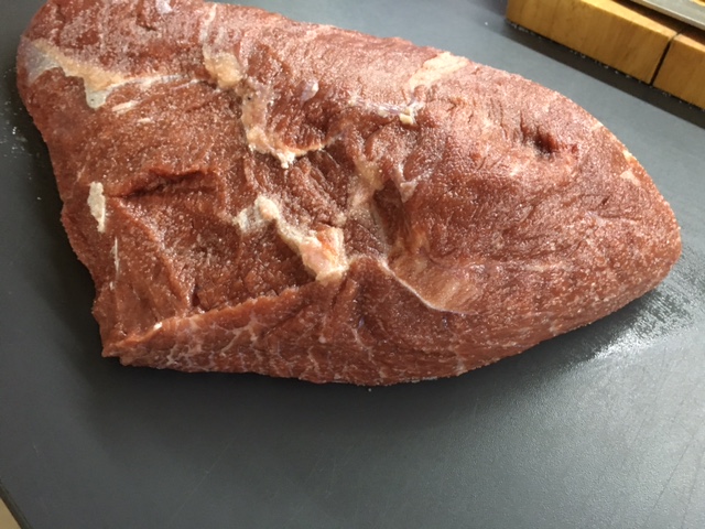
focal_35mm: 29
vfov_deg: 48.2
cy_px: 264
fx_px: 591
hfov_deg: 61.7
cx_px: 352
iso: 400
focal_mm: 4.15
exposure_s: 1/17
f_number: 2.2
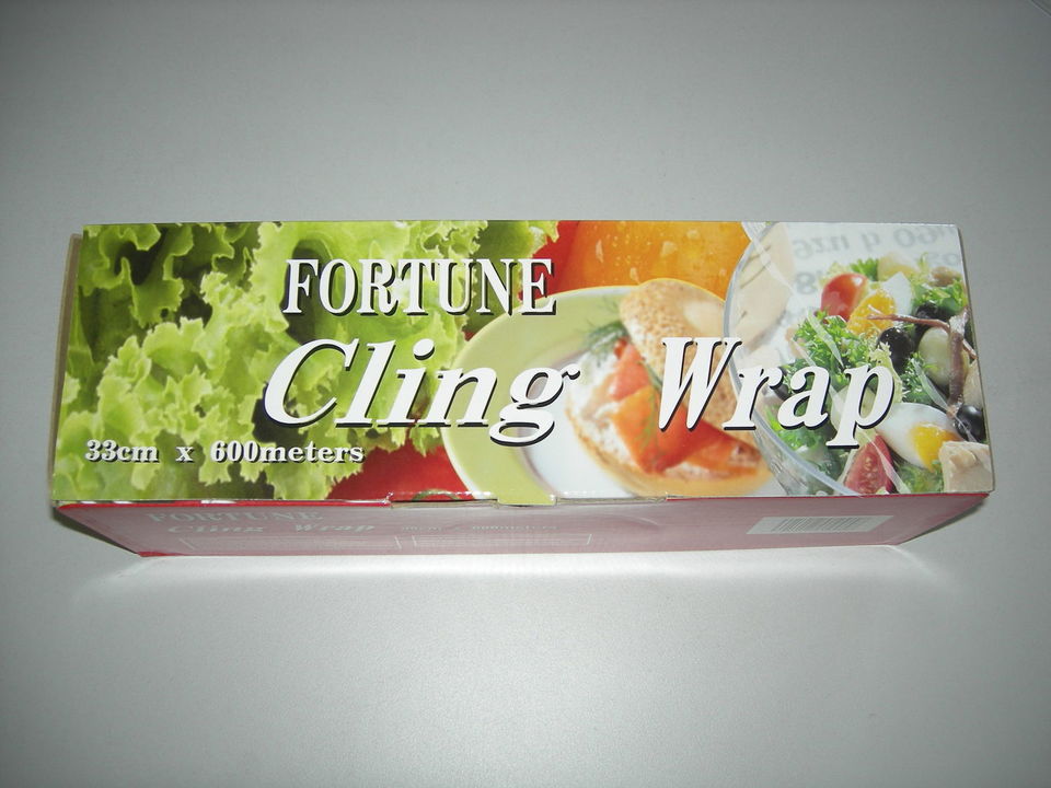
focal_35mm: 36
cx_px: 526
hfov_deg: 51.4
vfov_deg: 39.7
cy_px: 394
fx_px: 1093
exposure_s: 1/60.1
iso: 64
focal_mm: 7.5
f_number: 2.7
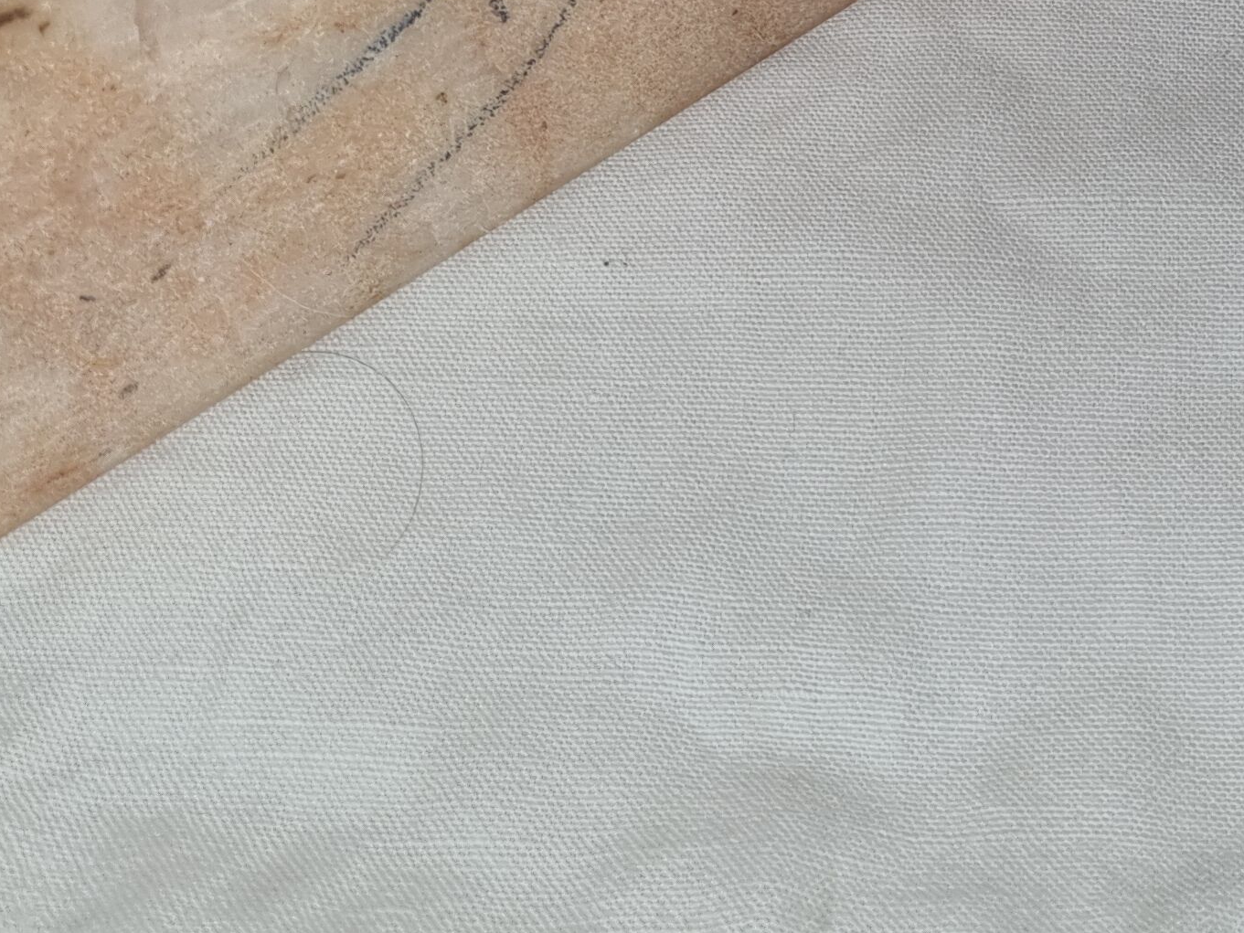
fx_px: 2767
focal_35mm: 77
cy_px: -191
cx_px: 1121
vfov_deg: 18.2
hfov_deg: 24.6
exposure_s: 1/100
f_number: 1.8
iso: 80
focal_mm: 5.4
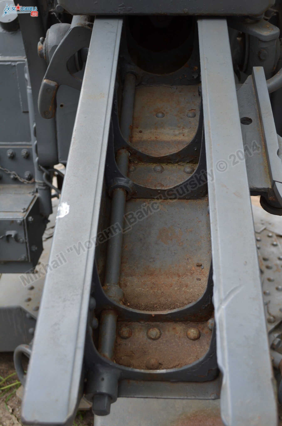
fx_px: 531
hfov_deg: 29.7
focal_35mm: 45
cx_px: 141
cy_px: 213
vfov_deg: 43.7
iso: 200
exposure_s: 1/125
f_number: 5.6
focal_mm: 30
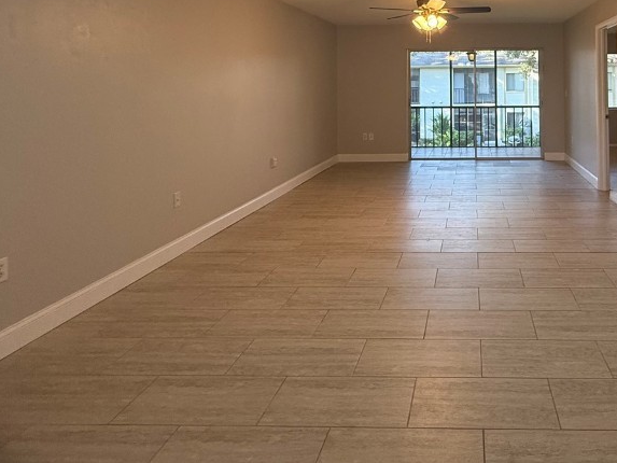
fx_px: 446
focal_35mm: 25
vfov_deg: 50.7
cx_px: 461
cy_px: 76
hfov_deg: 65.3
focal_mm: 2.22
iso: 250
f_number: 2.2
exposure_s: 1/120
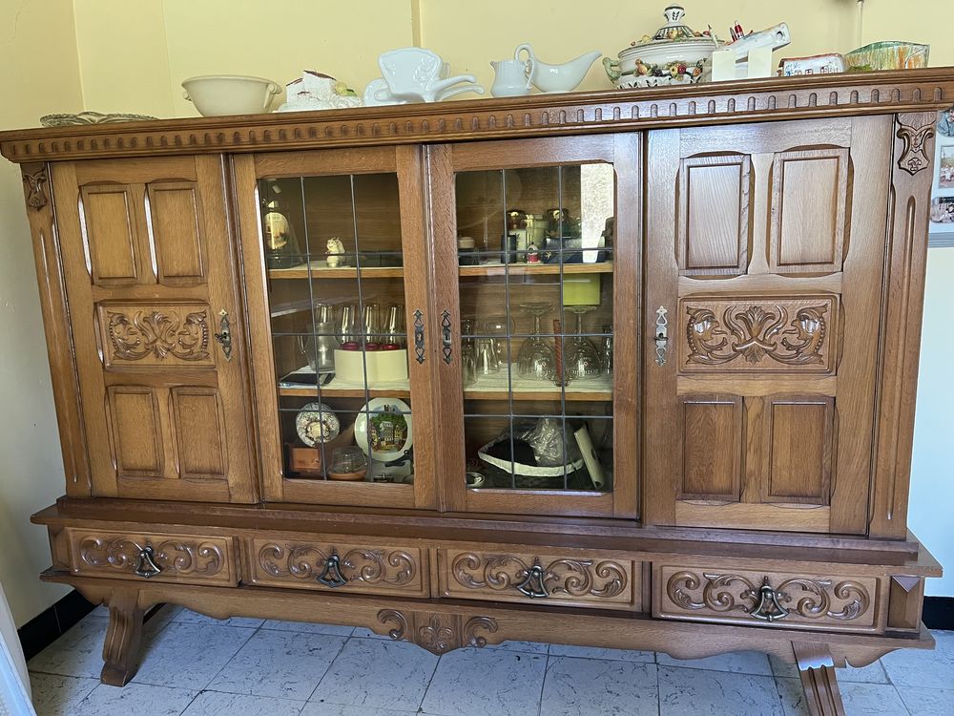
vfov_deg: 53.1
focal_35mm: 26
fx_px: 717
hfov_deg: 67.3
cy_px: 358
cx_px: 477
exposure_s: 1/60
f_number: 1.6
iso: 250
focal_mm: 5.1
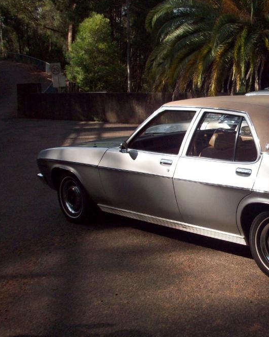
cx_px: 252
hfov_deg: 26.1
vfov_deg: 33.6
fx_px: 557
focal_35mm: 56
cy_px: 158
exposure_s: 1/197
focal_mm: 6.2
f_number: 5.6
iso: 80
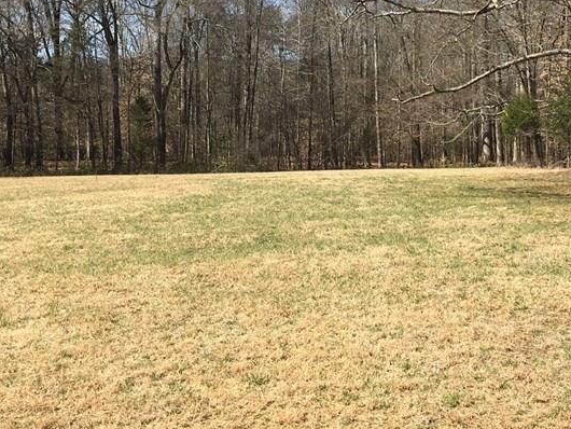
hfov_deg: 33.9
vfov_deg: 25.9
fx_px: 924
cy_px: 136
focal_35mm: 56
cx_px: 393
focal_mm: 4.15
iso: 25
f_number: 2.2
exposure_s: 1/1115
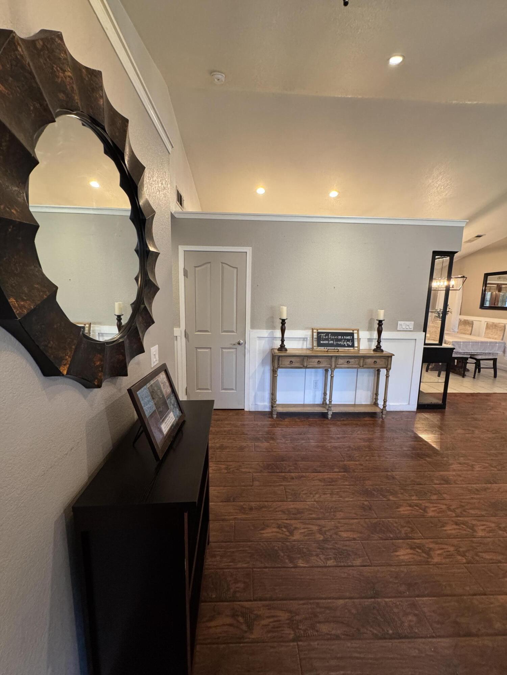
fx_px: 273
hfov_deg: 85.7
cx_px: 254
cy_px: 338
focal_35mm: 14
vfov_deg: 102.1
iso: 320
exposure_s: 1/60
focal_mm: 2.22
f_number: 2.2
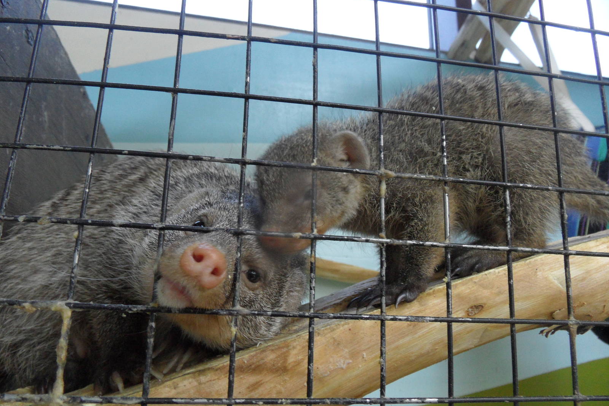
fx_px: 423
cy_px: 215
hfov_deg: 71.5
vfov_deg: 51.2
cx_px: 304
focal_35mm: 25
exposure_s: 1/10
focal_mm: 3.9
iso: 200
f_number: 3.2
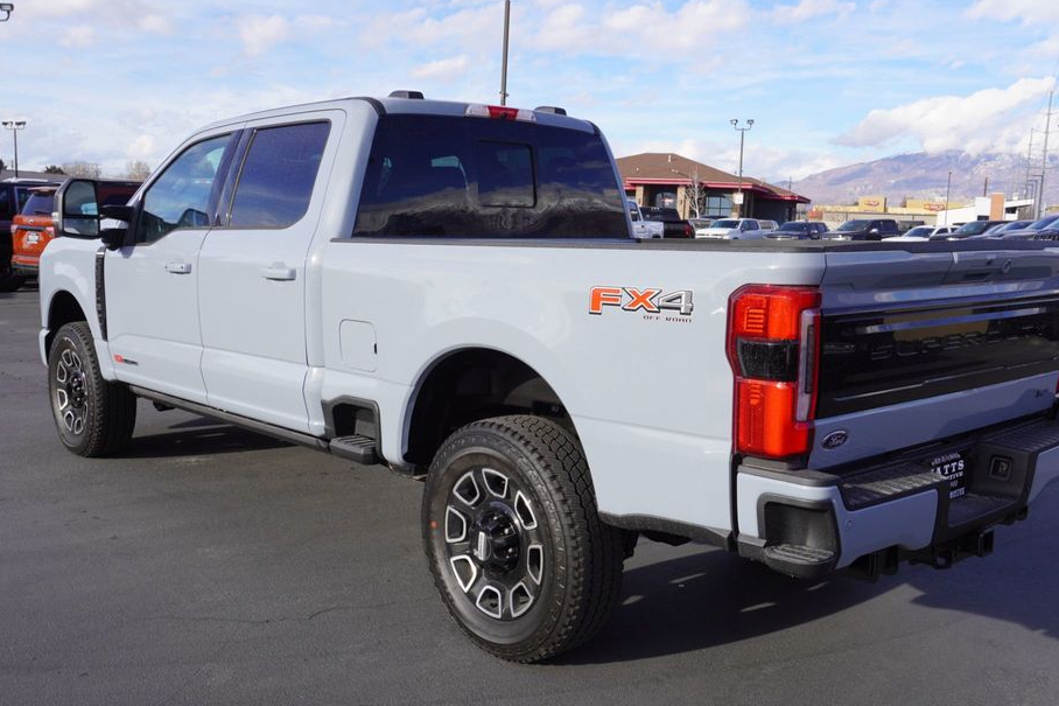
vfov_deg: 37.3
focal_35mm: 36
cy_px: 377
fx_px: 1046
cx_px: 538
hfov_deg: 53.7
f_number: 9
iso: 100
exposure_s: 1/125
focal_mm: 21
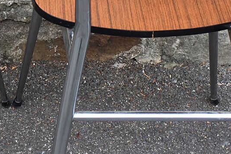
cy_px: 13
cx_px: 3
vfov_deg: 11.9
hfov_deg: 17.5
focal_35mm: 114
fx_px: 732
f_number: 2.2
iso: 25
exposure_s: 1/217
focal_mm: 4.15
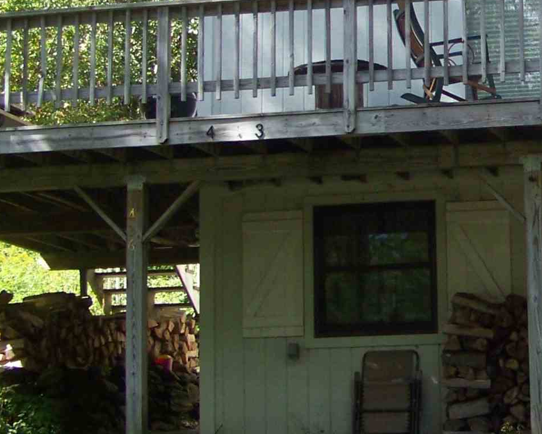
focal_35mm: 113
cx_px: 560
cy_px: 112
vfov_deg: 13.6
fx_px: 1813
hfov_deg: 16.6
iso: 69
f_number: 2.8
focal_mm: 5.85
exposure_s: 1/200
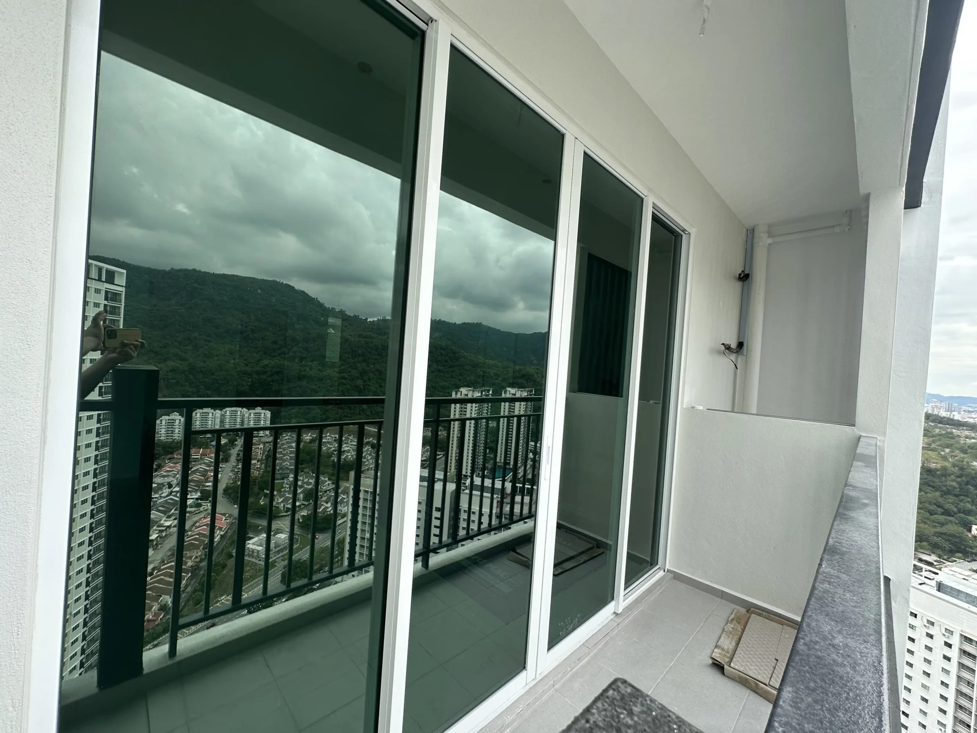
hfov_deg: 102.1
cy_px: 366
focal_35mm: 14
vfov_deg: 85.7
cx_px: 488
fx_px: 395
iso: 40
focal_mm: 2.22
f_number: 2.2
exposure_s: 1/515
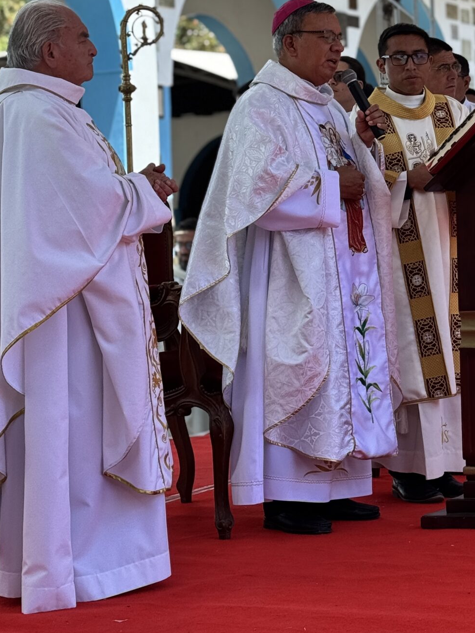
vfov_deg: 20.6
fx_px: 1720
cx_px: 409
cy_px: 104
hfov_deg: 15.6
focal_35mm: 94
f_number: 1.78
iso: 64
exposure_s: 1/1238
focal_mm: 6.76
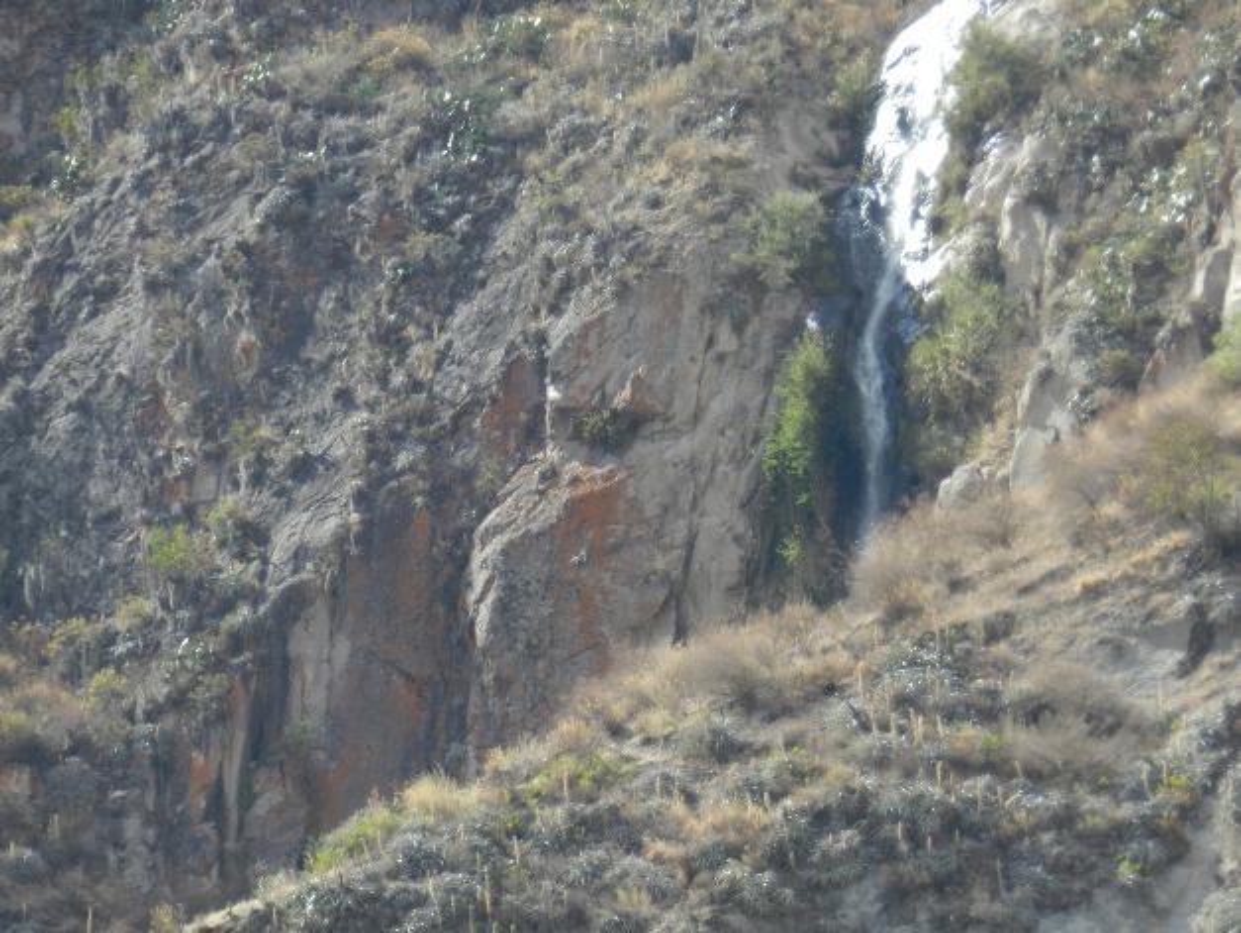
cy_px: 466
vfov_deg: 3.0
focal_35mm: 499
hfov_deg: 4.0
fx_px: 17900
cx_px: 620
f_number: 5.7
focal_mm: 88.7
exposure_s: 1/320
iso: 160
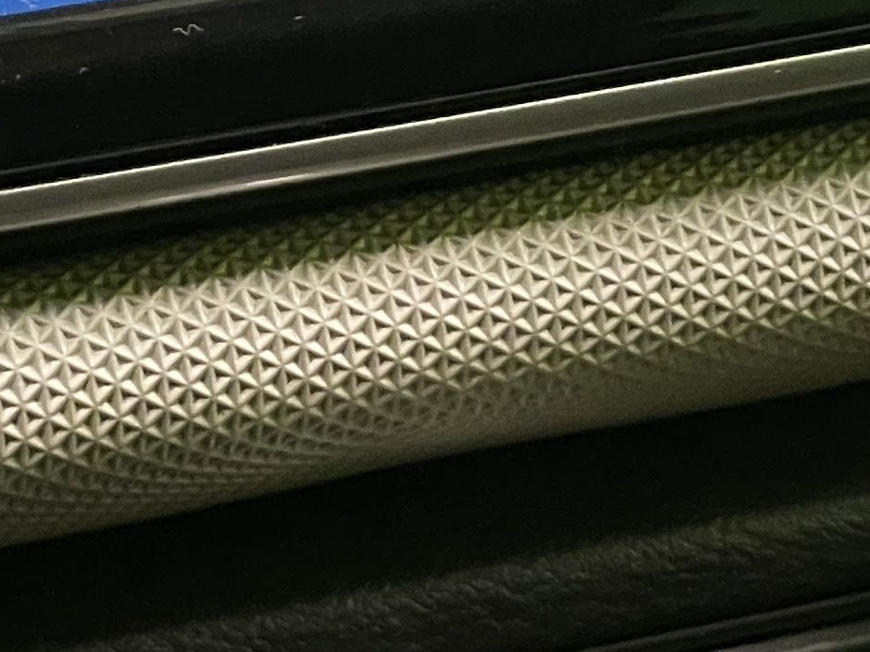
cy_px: -88
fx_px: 5680
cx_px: 445
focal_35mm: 226
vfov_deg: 6.5
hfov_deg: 8.8
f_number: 2
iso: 640
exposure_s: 1/50
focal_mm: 6
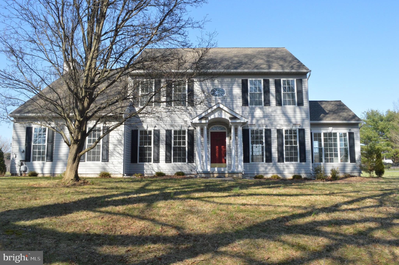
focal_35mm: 27
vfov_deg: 47.8
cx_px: 200
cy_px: 132
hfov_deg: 67.4
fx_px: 299
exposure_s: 1/400
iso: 1600
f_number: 14
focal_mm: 18
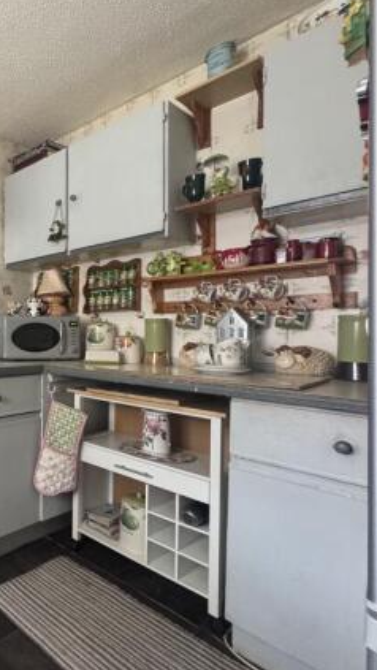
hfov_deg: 39.1
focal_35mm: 21
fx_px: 373
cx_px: -75
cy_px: 337
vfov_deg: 83.8
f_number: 2.2
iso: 640
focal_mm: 2.22
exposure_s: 1/60
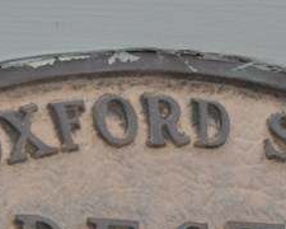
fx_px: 10668
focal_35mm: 1260
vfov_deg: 1.2
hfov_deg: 1.5
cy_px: 318
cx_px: 144
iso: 800
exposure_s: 1/60
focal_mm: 185
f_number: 6
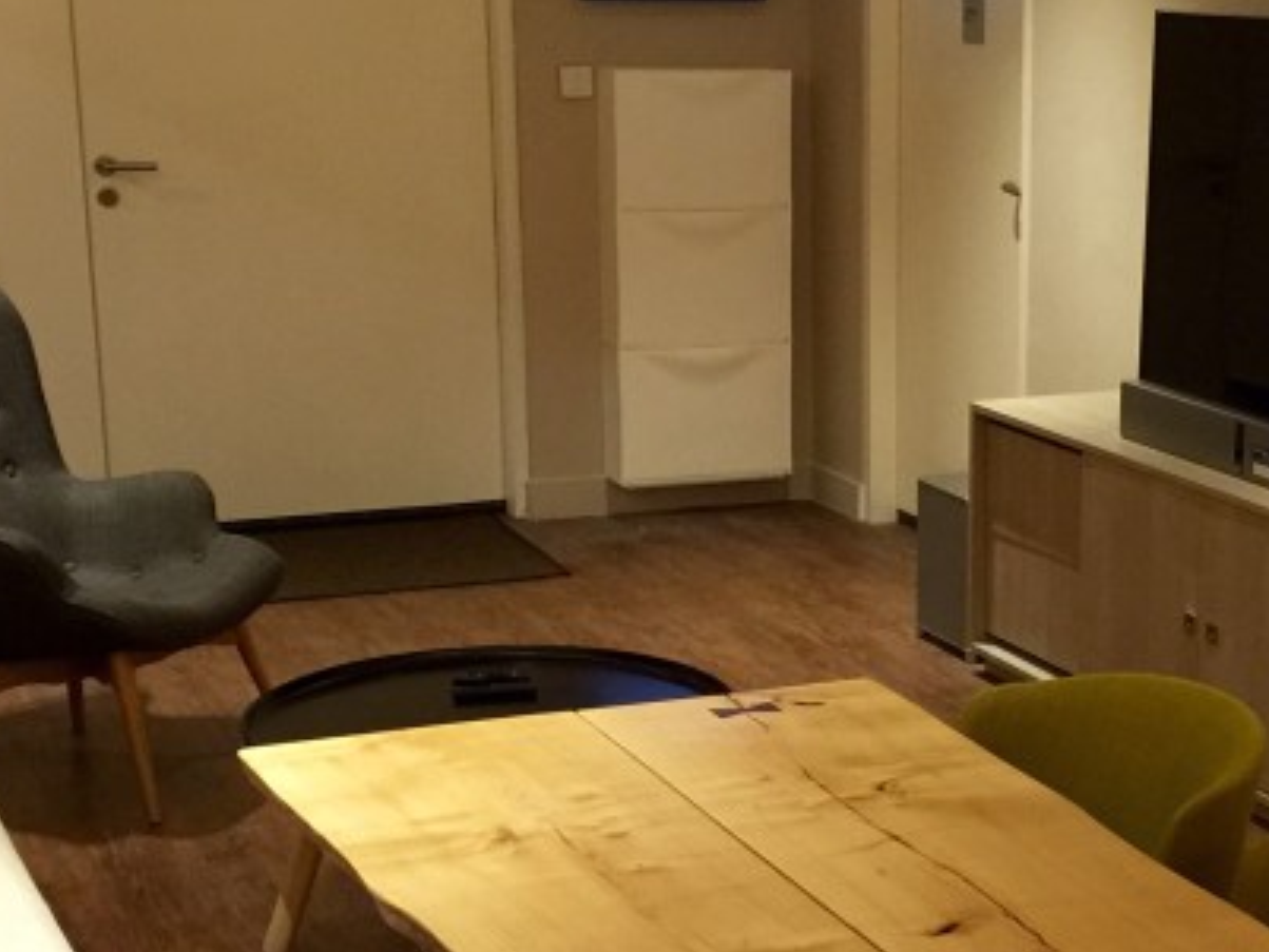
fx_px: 2714
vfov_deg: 19.8
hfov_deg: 25.8
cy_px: 702
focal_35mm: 74
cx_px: 1022
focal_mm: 4.15
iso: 125
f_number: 2.2
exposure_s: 1/17
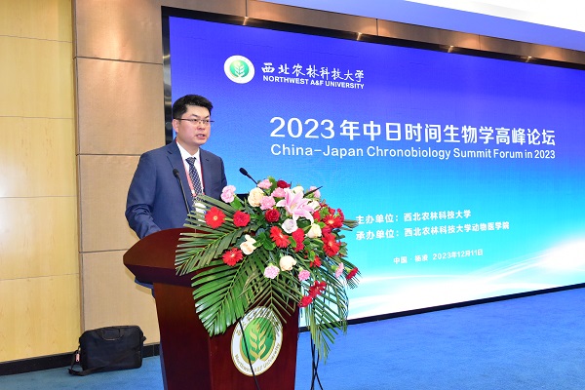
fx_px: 569
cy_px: 195
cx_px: 292
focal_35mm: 35
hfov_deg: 54.4
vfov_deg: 37.9
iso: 6400
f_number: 9
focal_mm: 35
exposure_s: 1/100
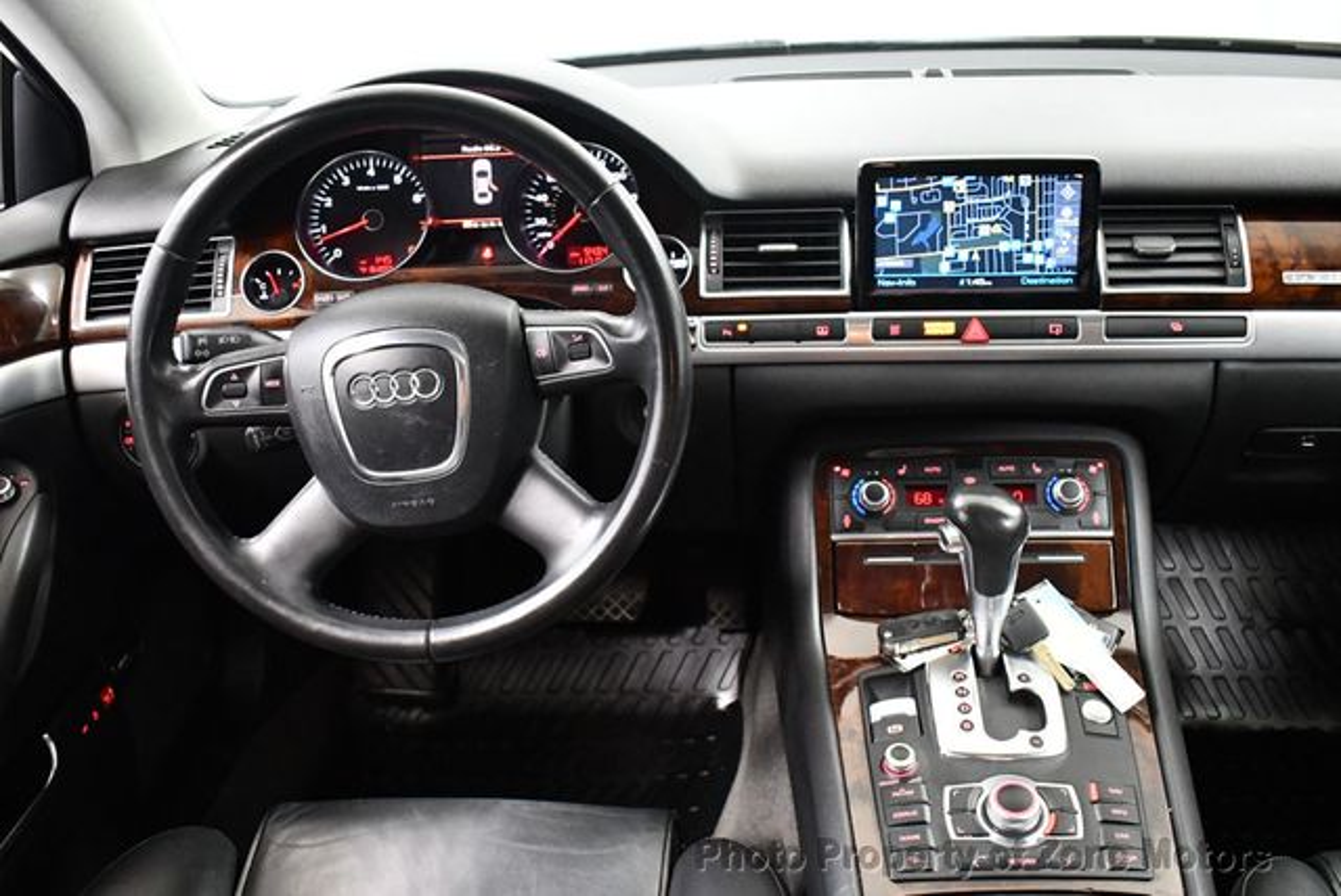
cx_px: 670
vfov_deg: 36.9
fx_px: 1342
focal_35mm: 36
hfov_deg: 53.1
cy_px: 448
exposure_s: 1/60
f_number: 3.5
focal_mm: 18
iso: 5000
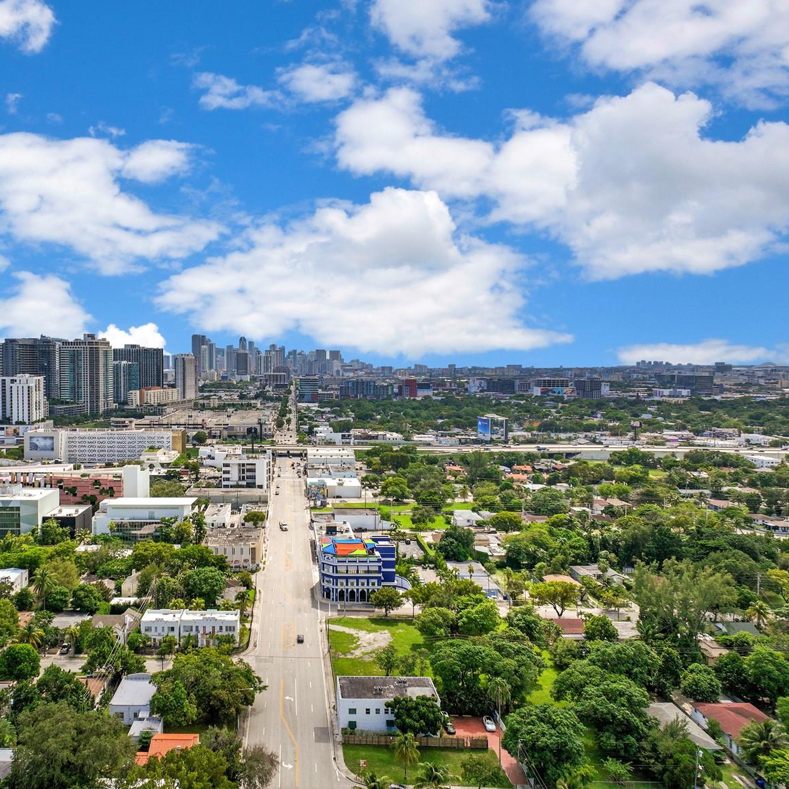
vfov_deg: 55.6
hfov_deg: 54.7
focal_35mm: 29
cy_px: 386
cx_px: 278
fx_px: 748
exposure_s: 1/3200
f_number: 2.8
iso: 110
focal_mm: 12.29
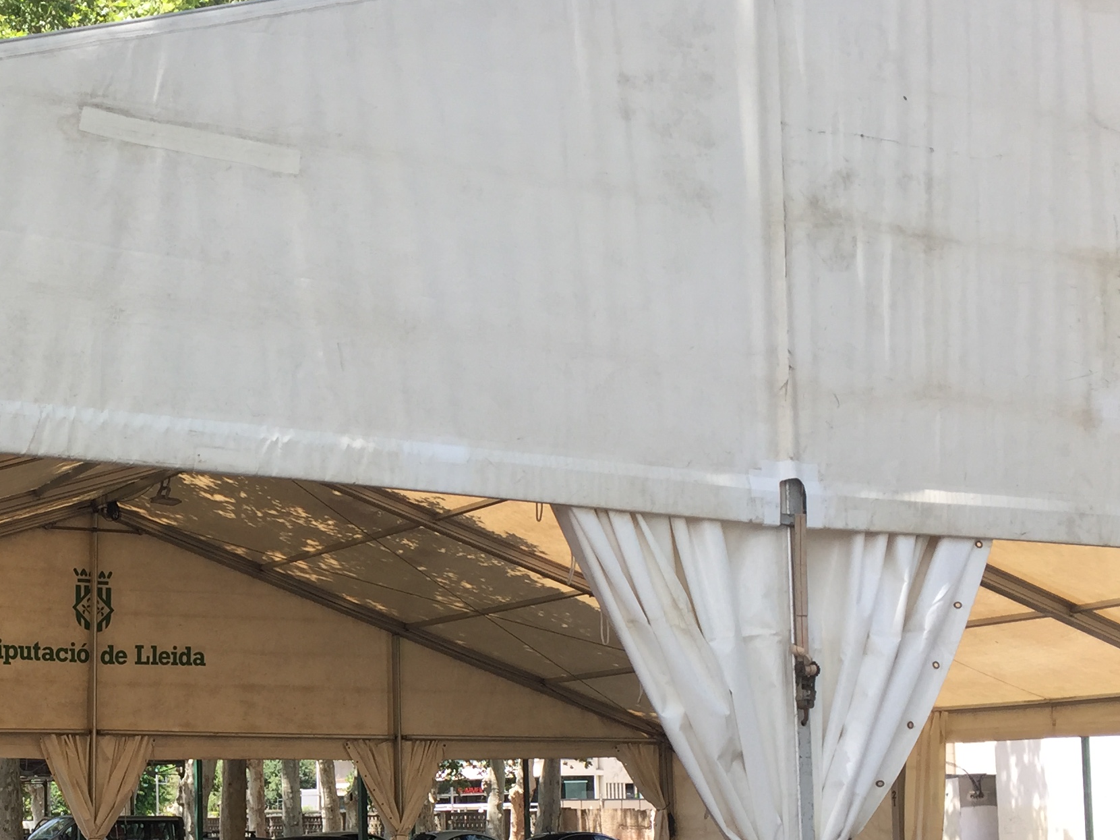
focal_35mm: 57
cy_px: 704
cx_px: 146
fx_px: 1844
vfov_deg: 25.1
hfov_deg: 32.4
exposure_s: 1/449
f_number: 2.2
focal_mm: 4.15
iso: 32
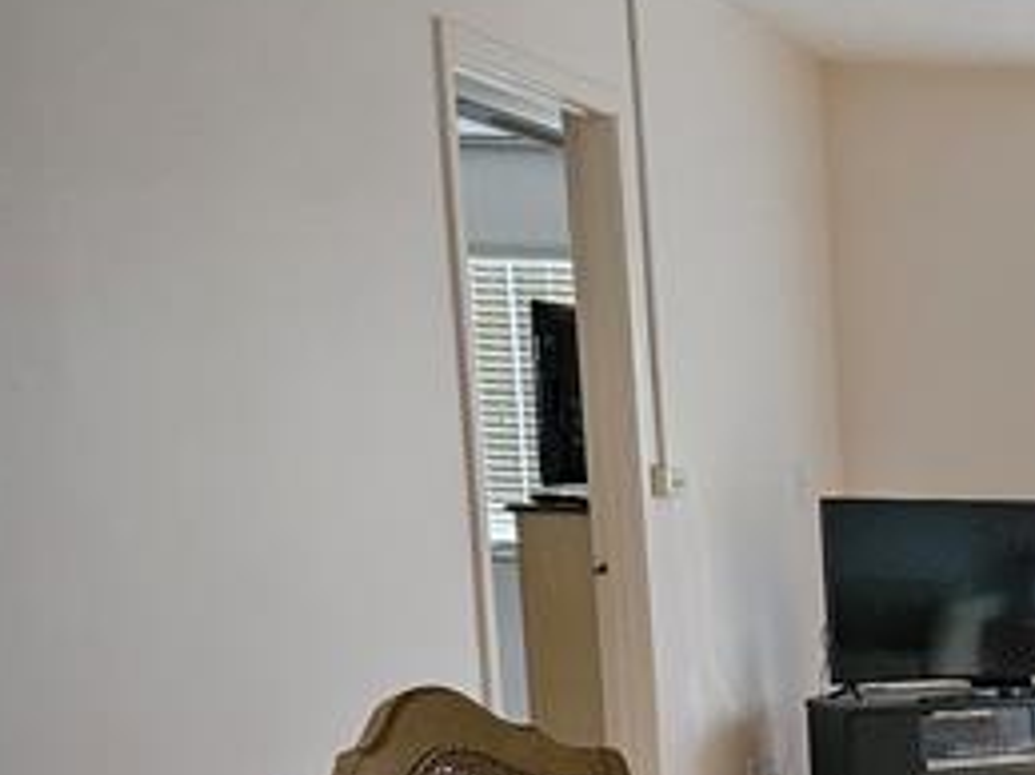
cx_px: 1547
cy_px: 951
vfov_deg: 19.4
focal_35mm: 71
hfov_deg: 22.5
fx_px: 2122
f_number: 1.8
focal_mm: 5.4
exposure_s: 1/120
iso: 1000
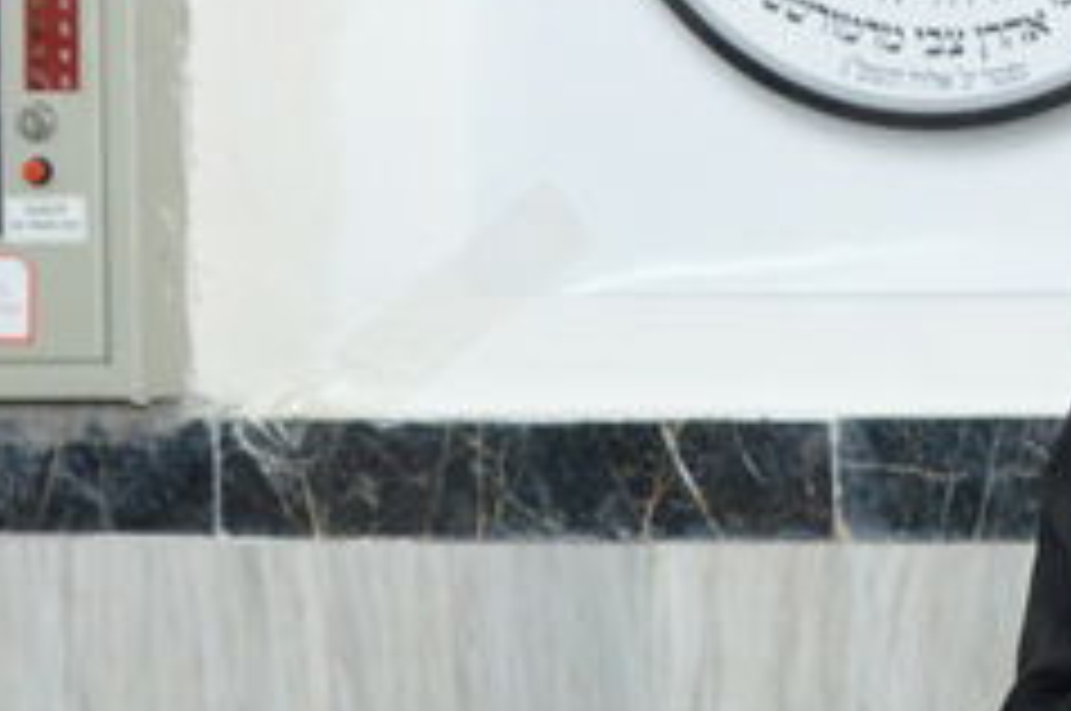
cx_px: 634
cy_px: 562
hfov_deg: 8.4
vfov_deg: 5.6
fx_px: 7279
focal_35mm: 245
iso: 1600
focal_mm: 38
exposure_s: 1/80
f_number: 5.6
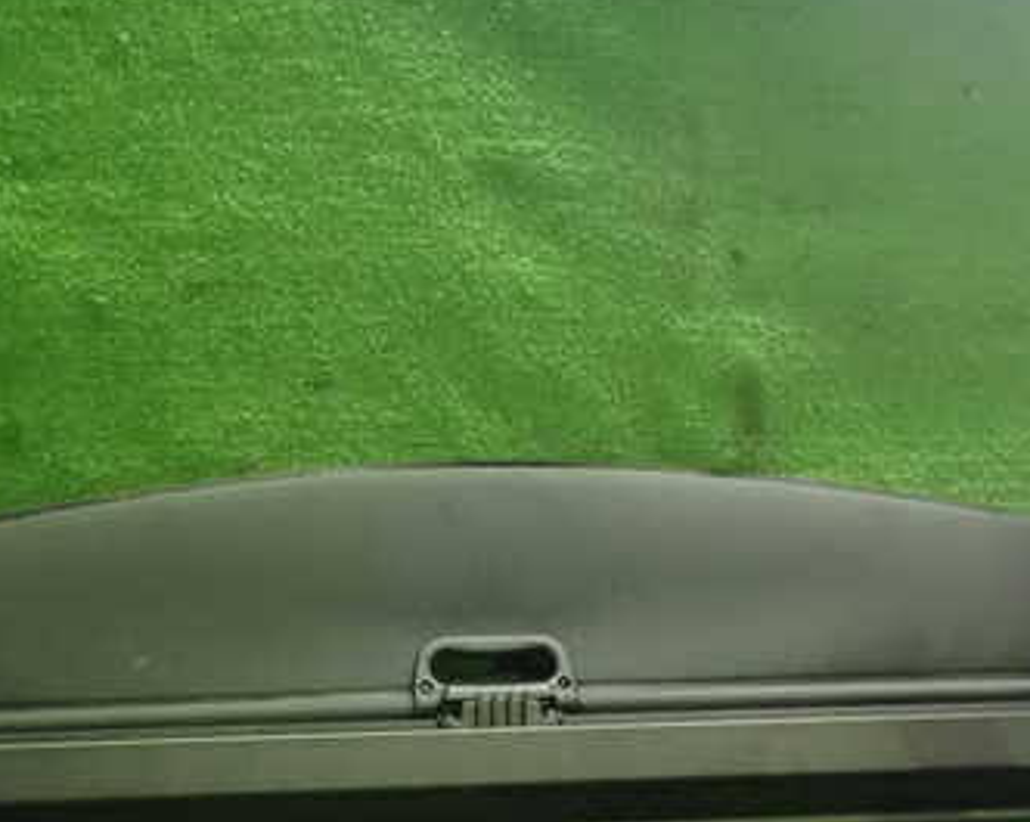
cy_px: 555
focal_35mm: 53
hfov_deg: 35.3
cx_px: 450
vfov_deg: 28.4
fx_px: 1614
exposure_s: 1/50
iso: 2000
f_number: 2.3
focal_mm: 5.4
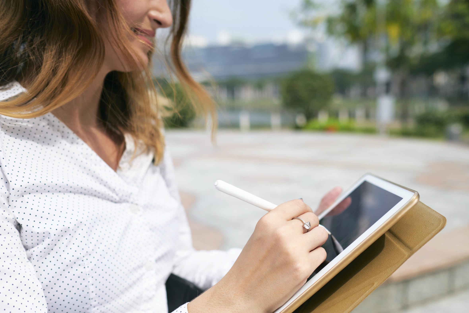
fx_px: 482
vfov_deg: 35.9
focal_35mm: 37
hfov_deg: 51.9
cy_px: 164
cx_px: 236
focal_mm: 23
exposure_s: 1/5400
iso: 160
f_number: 2.5
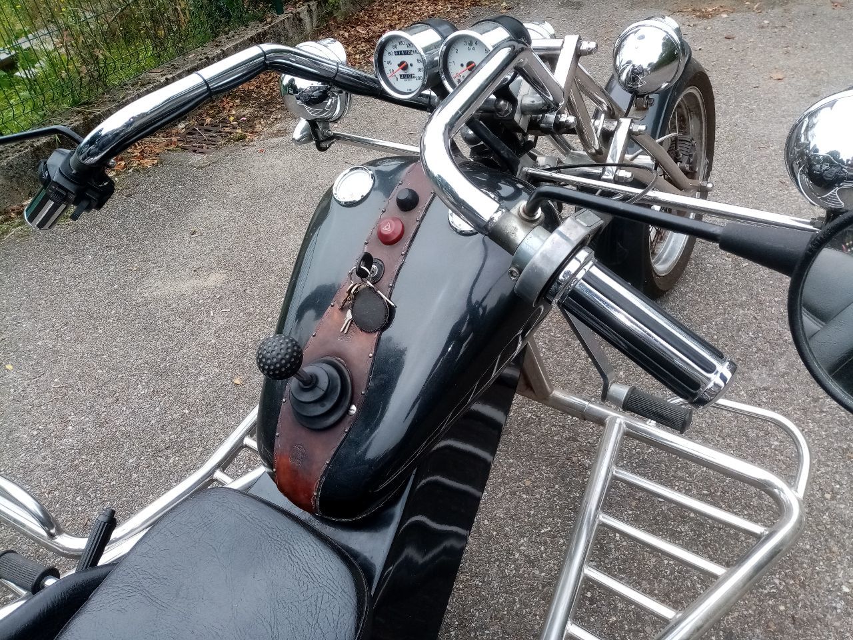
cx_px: 426
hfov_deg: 67.3
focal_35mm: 26
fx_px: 641
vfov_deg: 53.1
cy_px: 320
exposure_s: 1/463
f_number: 1.8
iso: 101
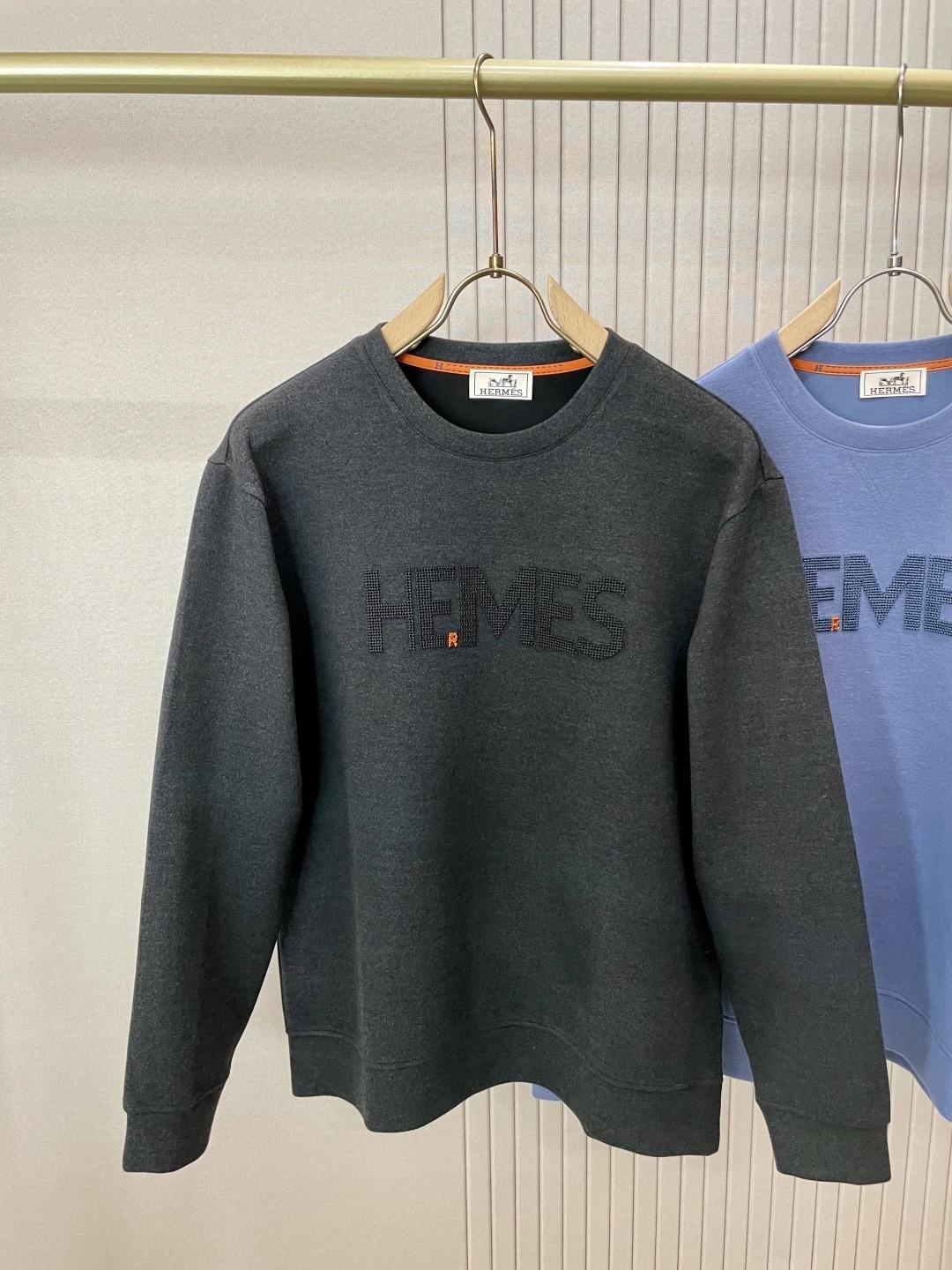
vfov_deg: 67.3
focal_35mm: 26
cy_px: 635
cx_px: 476
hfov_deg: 53.1
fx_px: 953
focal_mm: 4.2
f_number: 1.6
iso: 125
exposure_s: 1/62
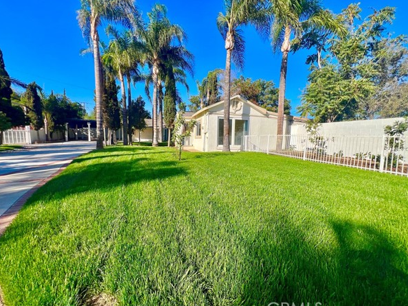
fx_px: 165
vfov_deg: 85.7
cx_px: 209
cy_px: 154
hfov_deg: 102.0
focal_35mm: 14
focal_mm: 1.57
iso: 32
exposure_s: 1/1845
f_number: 1.8
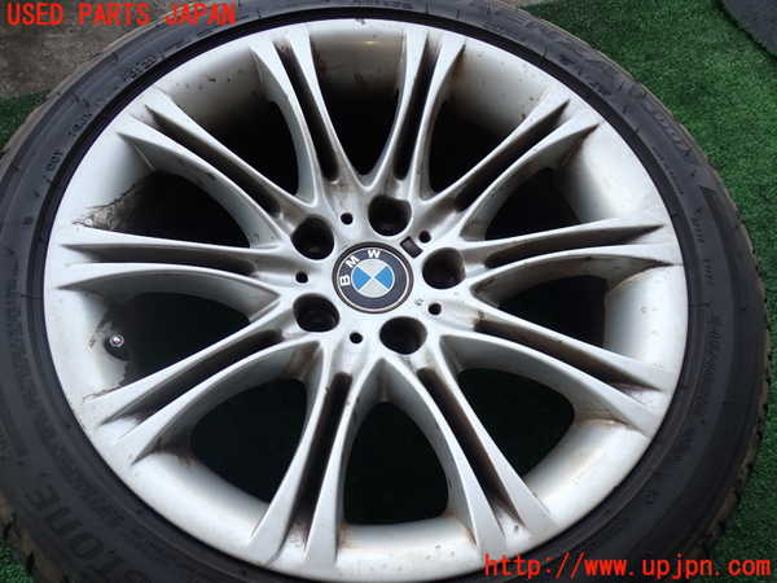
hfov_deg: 60.0
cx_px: 388
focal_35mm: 30
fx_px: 673
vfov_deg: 46.8
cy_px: 292
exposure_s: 1/125
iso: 100
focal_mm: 5.4
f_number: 3.2
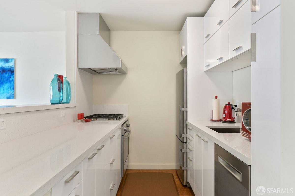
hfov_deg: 71.6
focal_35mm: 25
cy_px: 98
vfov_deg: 51.2
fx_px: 205
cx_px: 148
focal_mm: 25
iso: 400
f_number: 11
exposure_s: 1/20
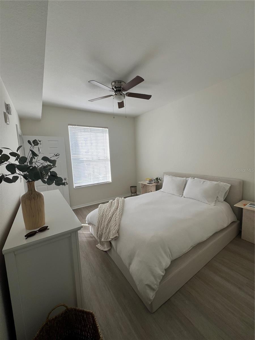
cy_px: 170
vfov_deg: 106.2
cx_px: 128
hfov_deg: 89.9
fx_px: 128
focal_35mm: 13
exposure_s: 1/187
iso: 32
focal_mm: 1.57
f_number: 1.8
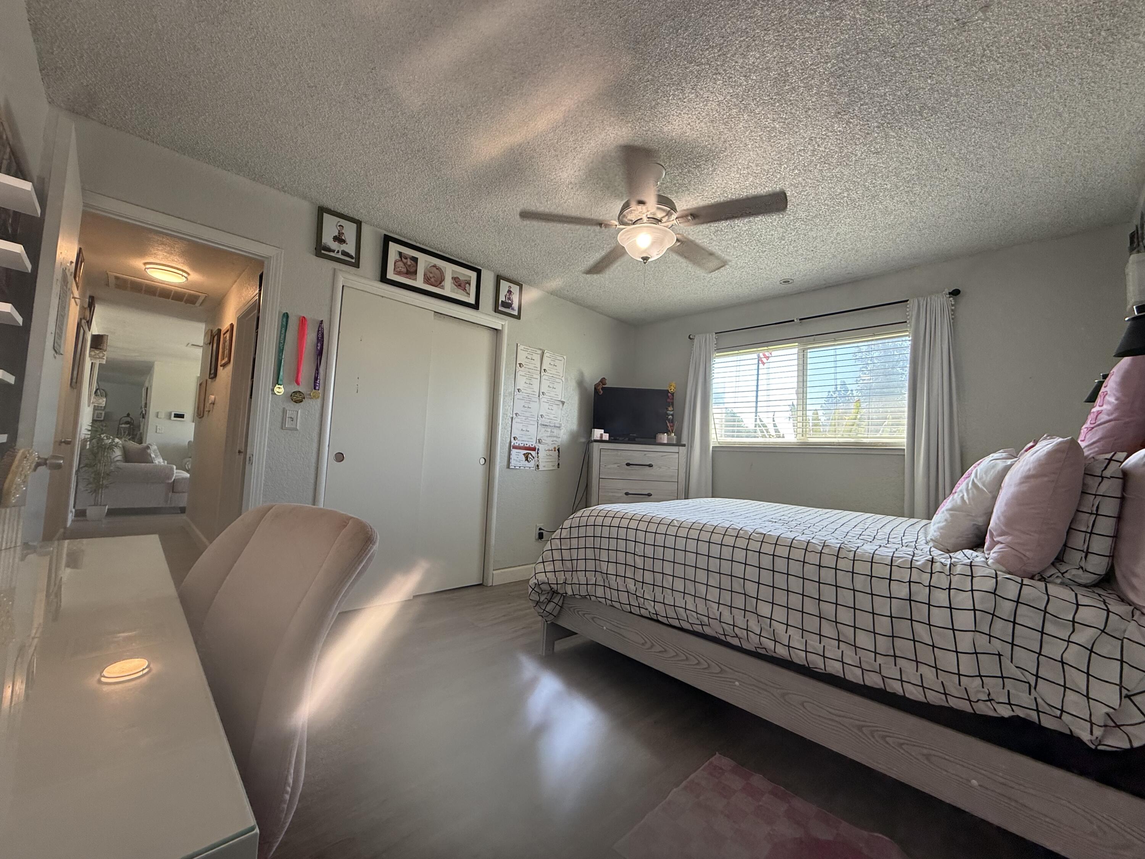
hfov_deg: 102.1
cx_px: 572
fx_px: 463
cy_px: 430
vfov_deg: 85.7
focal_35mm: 14
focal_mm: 2.22
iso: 100
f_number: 2.2
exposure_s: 1/120
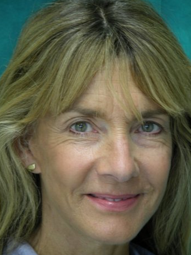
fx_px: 1354
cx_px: 98
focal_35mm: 184
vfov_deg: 10.8
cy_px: 130
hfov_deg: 8.1
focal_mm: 44.7
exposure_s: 1/9.2
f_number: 4
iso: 100
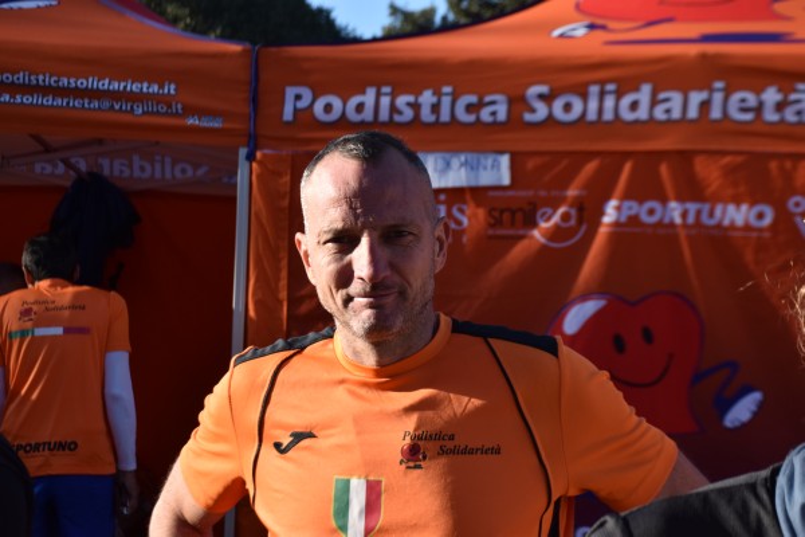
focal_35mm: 78
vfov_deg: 17.5
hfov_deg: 26.0
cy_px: 268
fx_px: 1744
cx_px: 402
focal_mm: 52
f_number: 7.1
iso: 320
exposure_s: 1/800
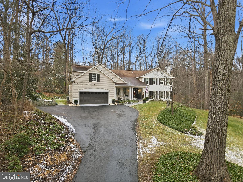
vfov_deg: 56.8
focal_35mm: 24
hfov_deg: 71.6
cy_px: 91
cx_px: 122
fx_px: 168
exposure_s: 1/100
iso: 100
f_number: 2.8
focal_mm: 4.5
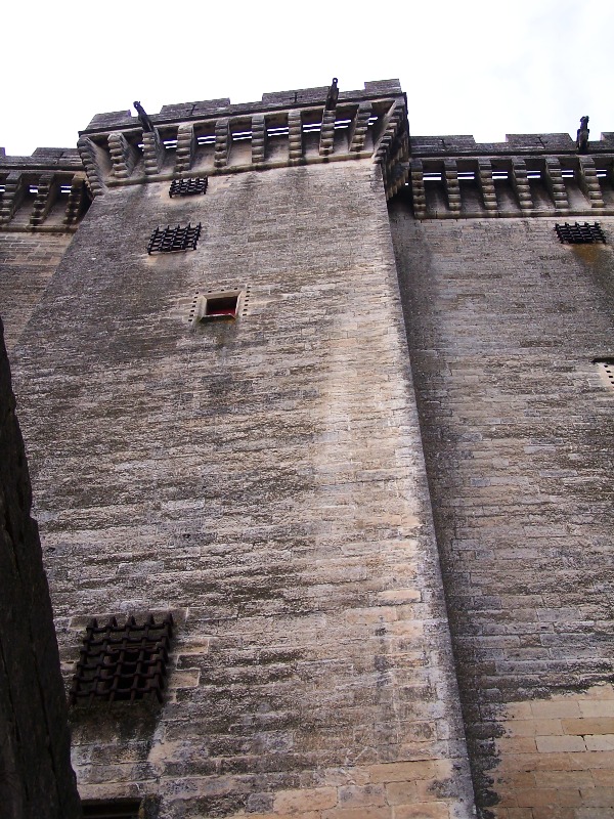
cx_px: 307
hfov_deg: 30.3
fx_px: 1135
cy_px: 410
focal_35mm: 48
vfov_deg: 39.7
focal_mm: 8
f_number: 3.2
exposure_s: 1/350
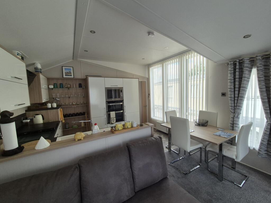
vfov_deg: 89.9
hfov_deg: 106.2
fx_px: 102
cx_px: 136
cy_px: 102
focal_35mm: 13
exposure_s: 1/359
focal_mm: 2.2
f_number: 2.2
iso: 100
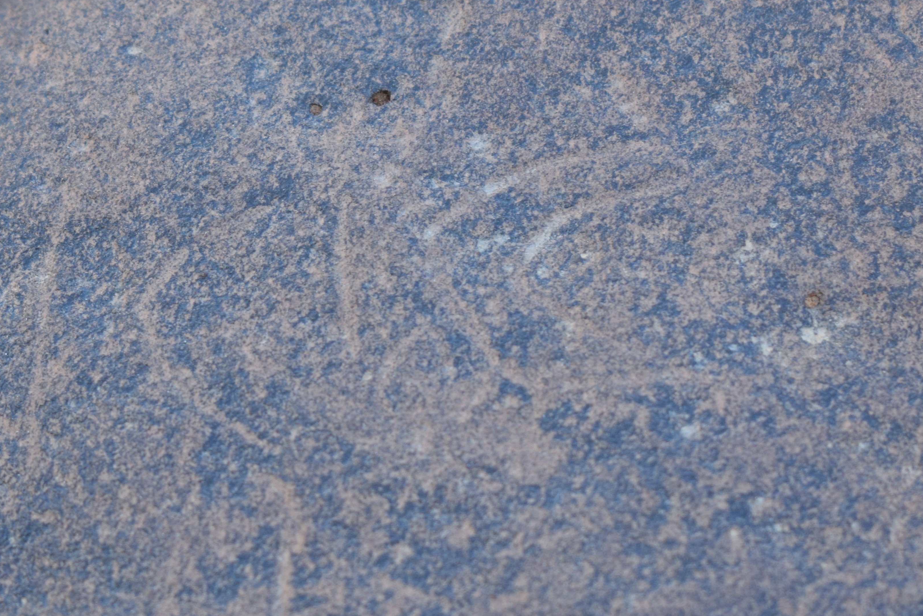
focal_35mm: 154
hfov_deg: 13.3
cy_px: 254
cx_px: 293
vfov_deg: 8.9
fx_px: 3946
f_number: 7.1
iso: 400
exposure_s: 1/200
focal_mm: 55
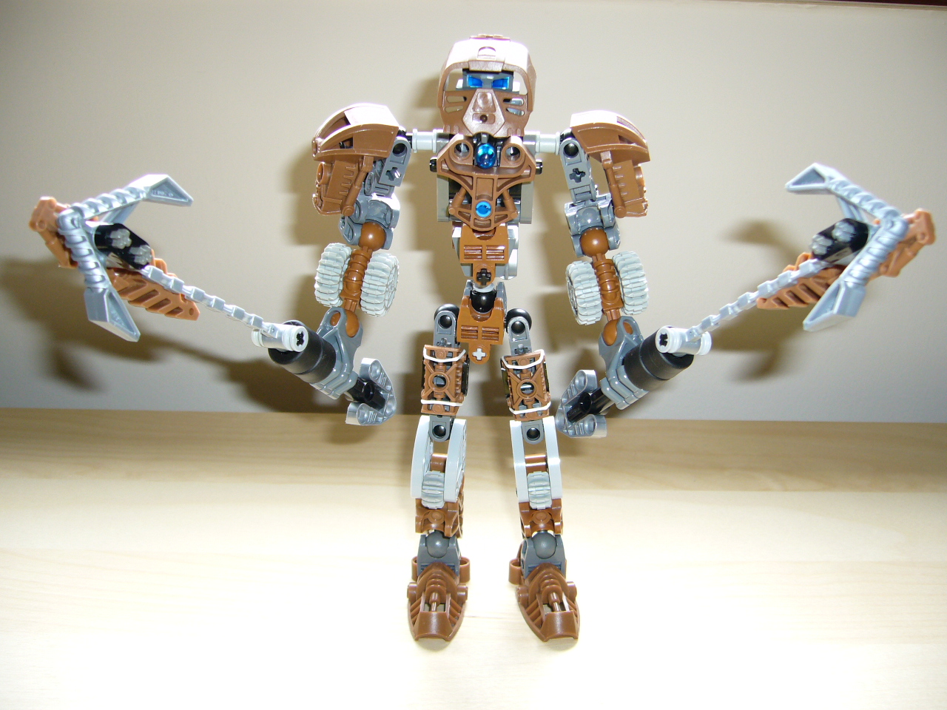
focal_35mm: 35
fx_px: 958
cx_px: 474
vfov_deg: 40.7
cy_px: 355
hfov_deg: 52.6
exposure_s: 1/30
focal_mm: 5.8
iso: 100
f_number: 2.8
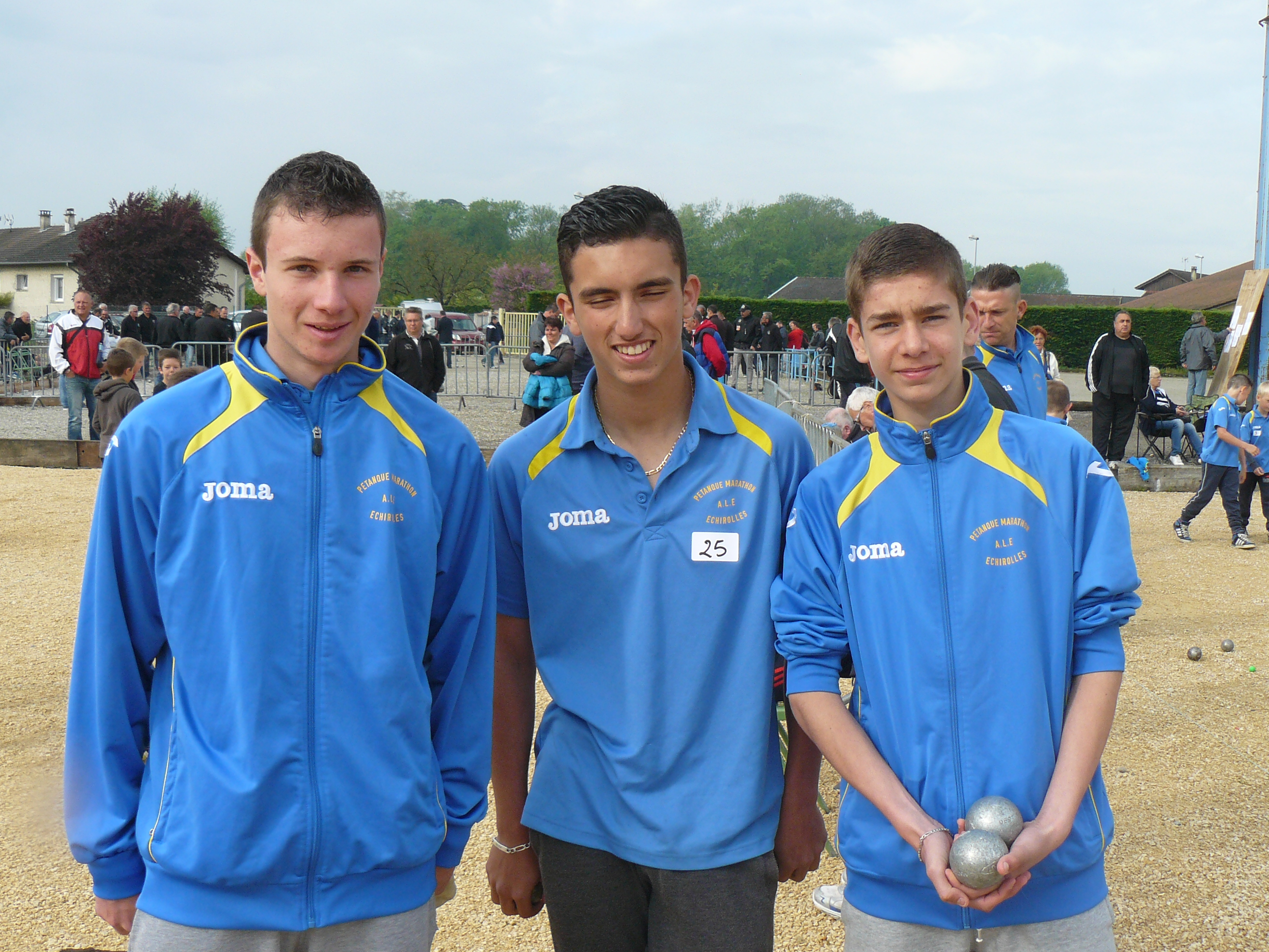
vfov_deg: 34.3
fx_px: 1540
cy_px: 501
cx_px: 665
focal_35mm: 42
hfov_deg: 44.8
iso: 100
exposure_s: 1/250
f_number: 5
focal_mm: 6
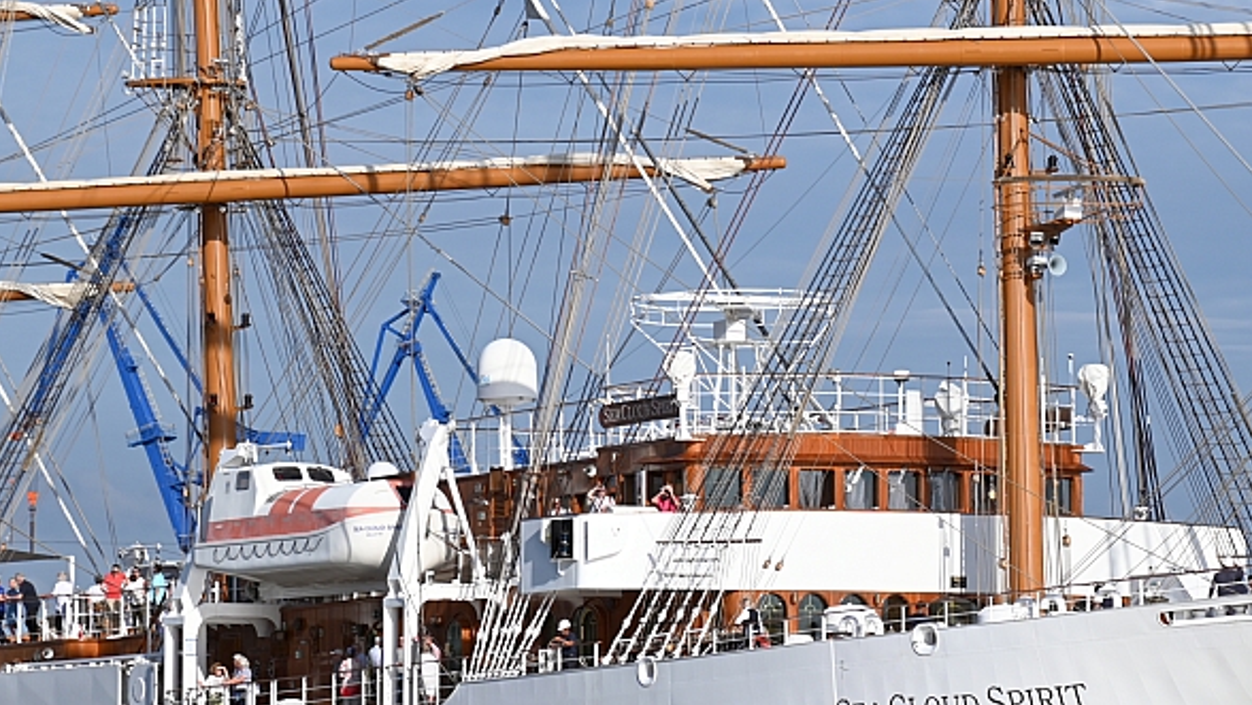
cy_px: 429
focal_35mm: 219
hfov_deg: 9.8
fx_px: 7272
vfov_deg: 5.5
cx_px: 1062
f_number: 6.3
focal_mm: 120
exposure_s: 1/500
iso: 100
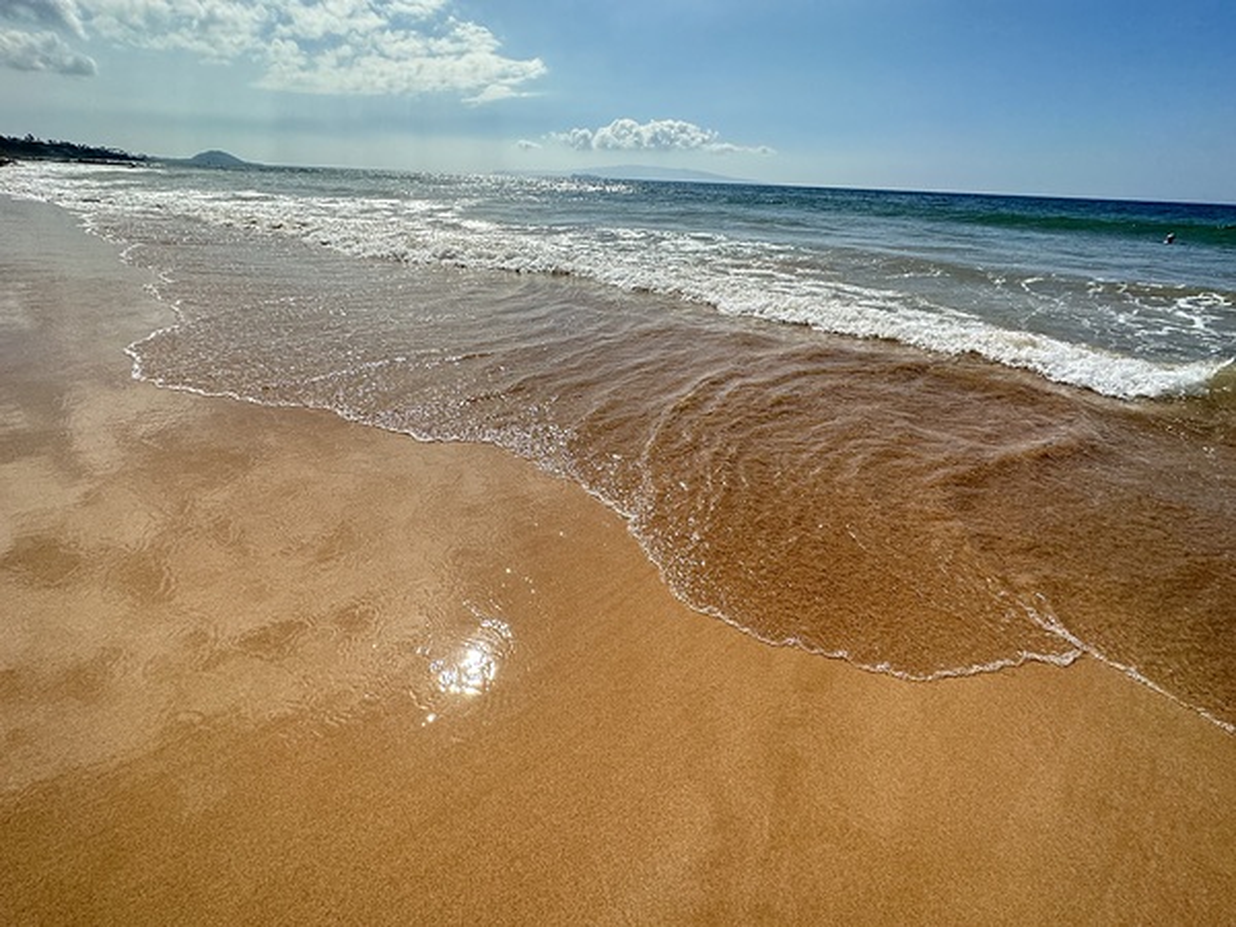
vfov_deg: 85.7
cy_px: 464
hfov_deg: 102.1
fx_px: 500
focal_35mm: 14
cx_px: 618
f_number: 2.2
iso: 50
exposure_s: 1/3401
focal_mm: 2.22
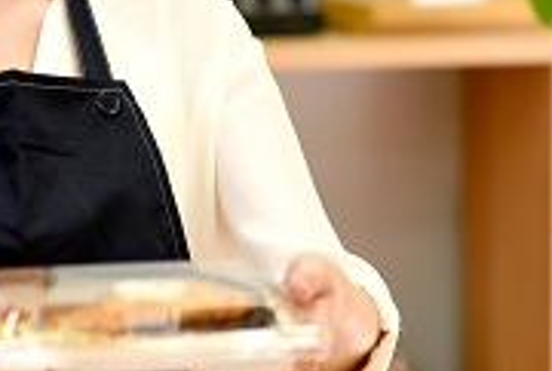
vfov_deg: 5.3
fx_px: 4012
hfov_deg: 7.9
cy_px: 6
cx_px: 155
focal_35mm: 261
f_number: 2.8
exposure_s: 1/125
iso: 450
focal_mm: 105
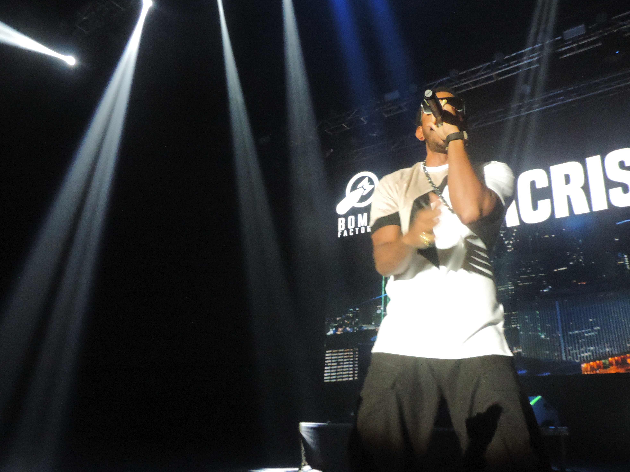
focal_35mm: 30
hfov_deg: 59.9
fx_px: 546
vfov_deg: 46.8
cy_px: 248
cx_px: 329
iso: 1600
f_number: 3
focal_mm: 4.3
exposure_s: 1/50
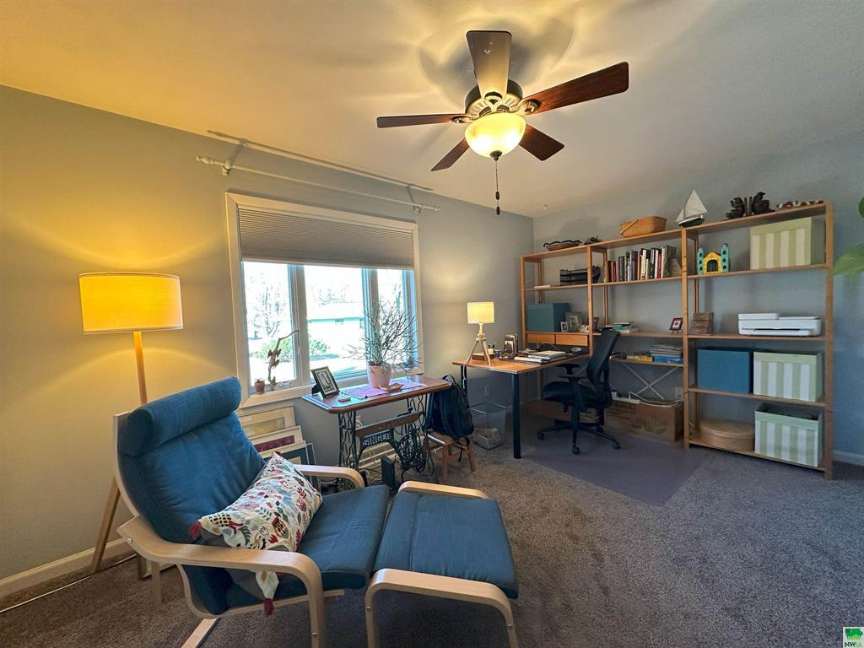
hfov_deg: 102.1
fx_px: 349
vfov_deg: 85.7
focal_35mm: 14
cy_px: 324
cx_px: 432
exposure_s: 1/120
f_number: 2.2
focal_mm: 2.22
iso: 200
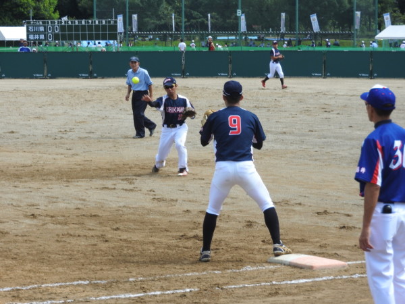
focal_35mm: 170
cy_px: 152
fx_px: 1989
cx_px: 202
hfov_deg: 11.6
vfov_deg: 8.7
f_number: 5.2
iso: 100
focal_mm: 30.5
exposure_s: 1/320
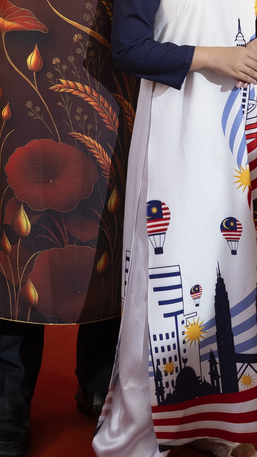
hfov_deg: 9.9
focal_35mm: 120
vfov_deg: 17.0
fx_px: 1453
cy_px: -101
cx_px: -61
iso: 500
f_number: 4.5
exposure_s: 1/160
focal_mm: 35
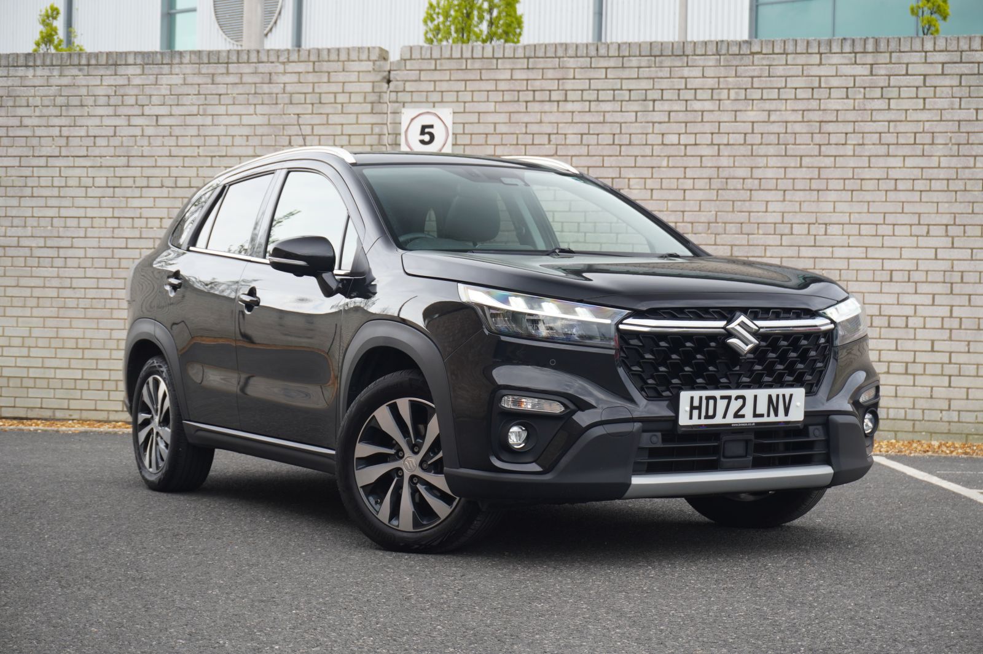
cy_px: 327
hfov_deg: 31.9
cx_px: 492
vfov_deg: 21.5
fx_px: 1719
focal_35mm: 63
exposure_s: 1/160
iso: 200
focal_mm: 42
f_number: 5.6
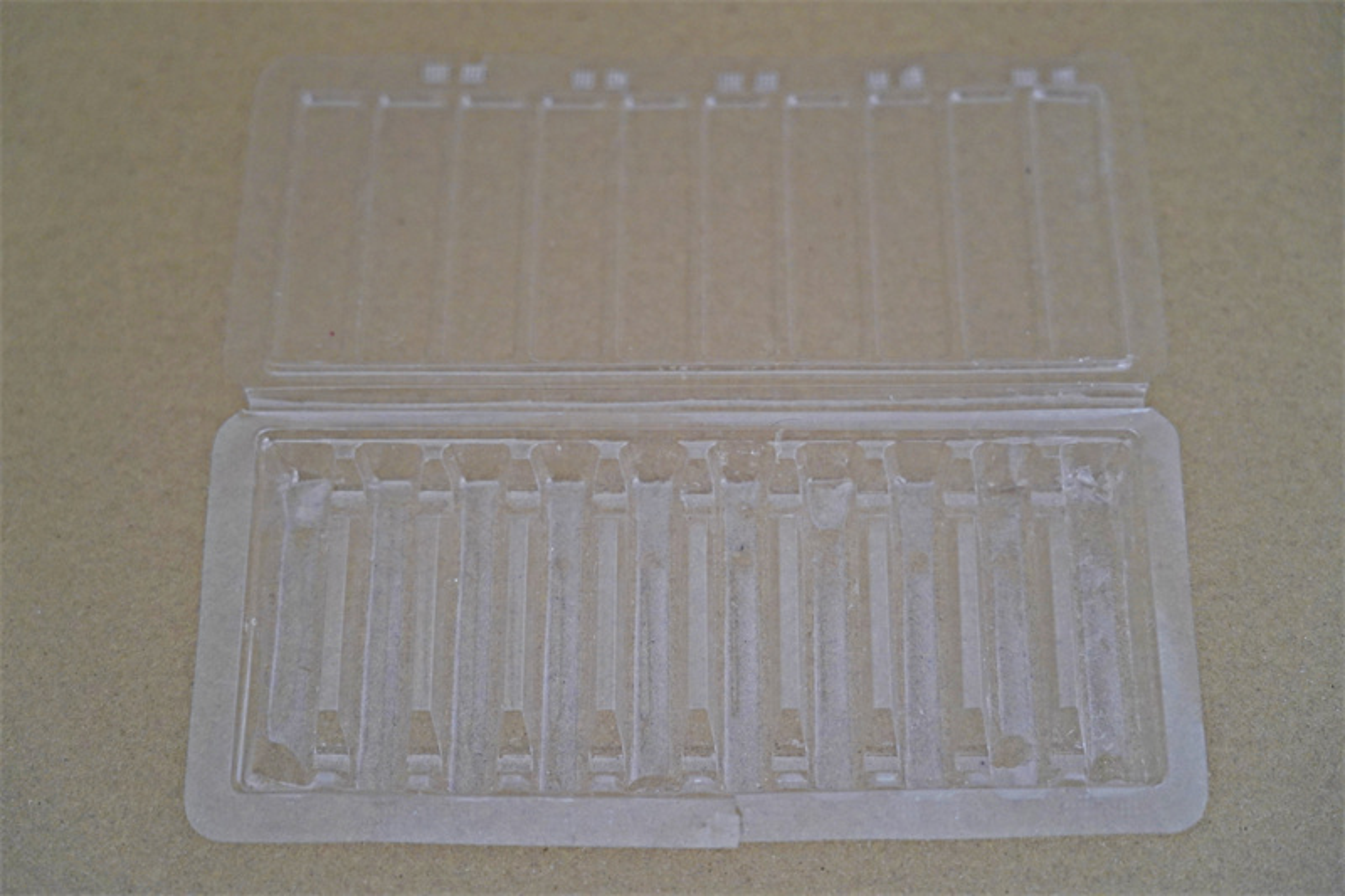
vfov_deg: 17.7
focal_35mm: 77
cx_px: 672
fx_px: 2876
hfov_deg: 26.3
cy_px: 448
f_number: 4
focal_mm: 77
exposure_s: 1/25
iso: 1600
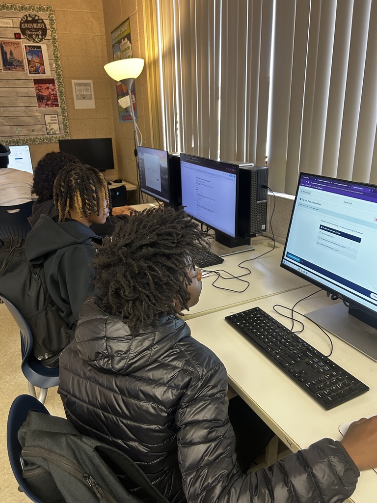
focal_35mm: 26
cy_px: 252
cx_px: 188
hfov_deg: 53.1
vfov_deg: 67.3
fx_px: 378
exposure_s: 1/60
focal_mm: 5.7
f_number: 1.5
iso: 160
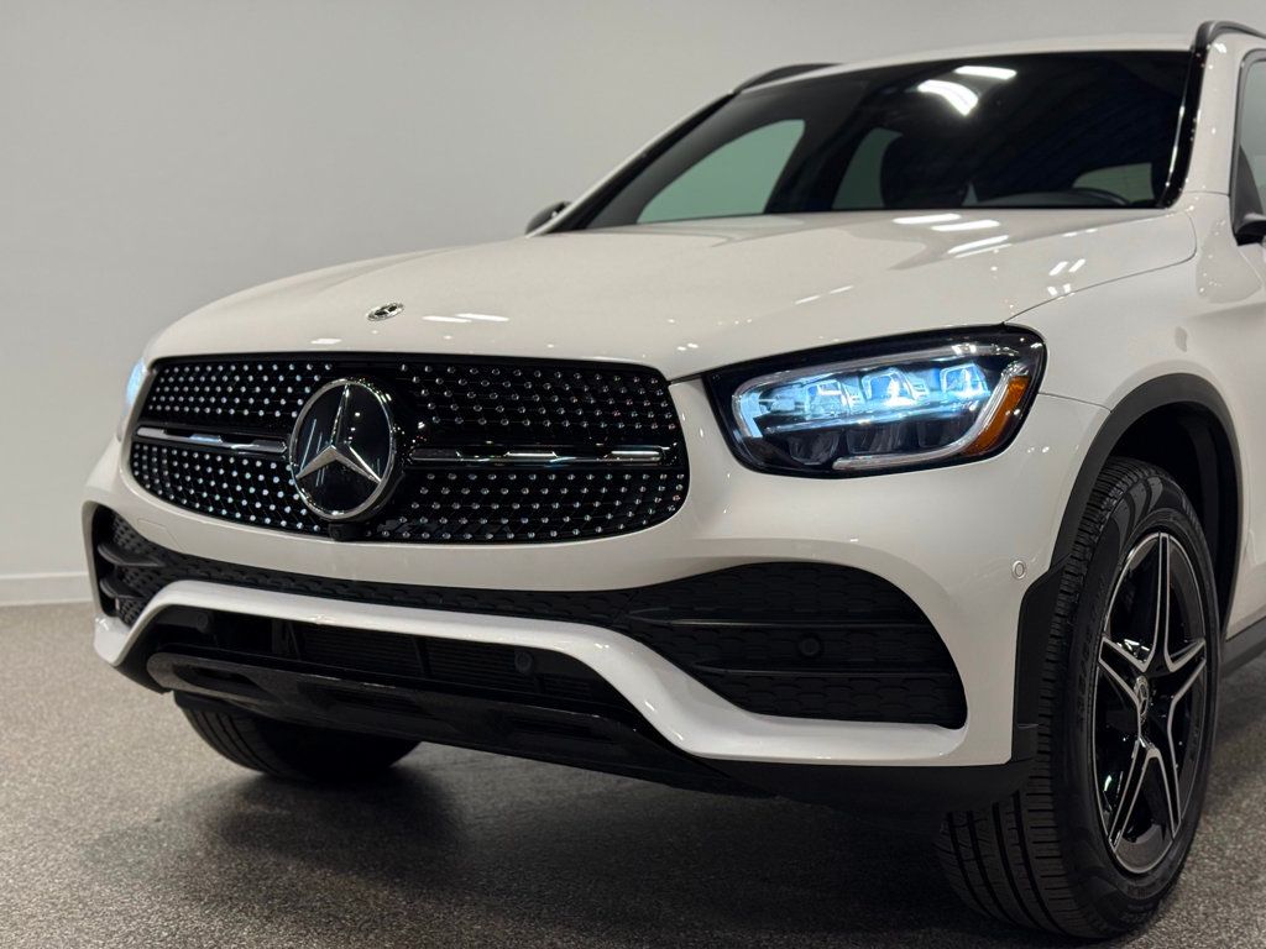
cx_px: 633
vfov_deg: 30.3
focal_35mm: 48
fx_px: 1755
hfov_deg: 39.7
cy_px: 474
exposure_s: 1/490
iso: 80
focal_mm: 6.76
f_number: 1.78
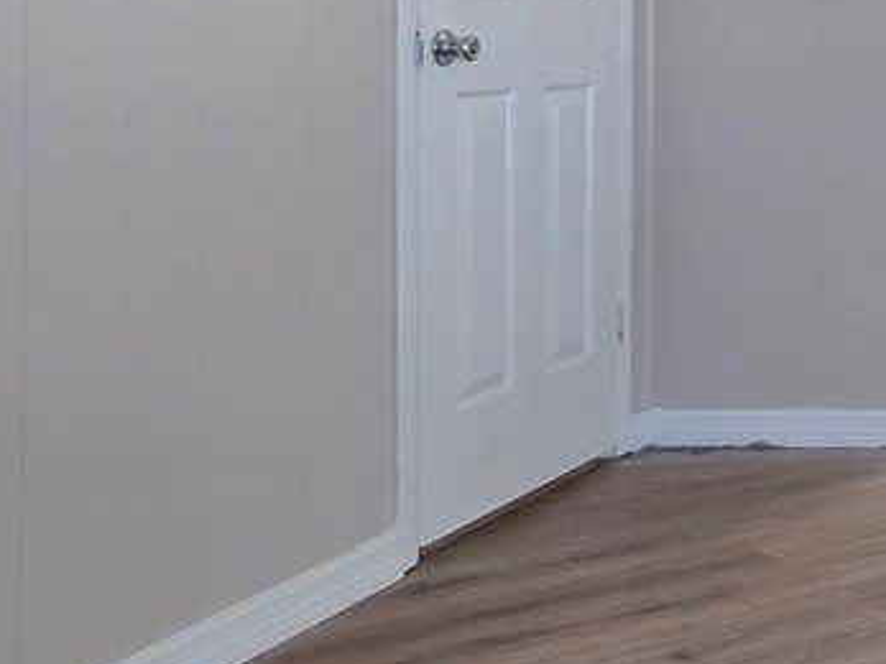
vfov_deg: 23.6
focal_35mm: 60
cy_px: 46
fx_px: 1535
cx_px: 1417
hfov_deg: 23.6
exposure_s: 1/120
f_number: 1.9
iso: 160
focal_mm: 2.2
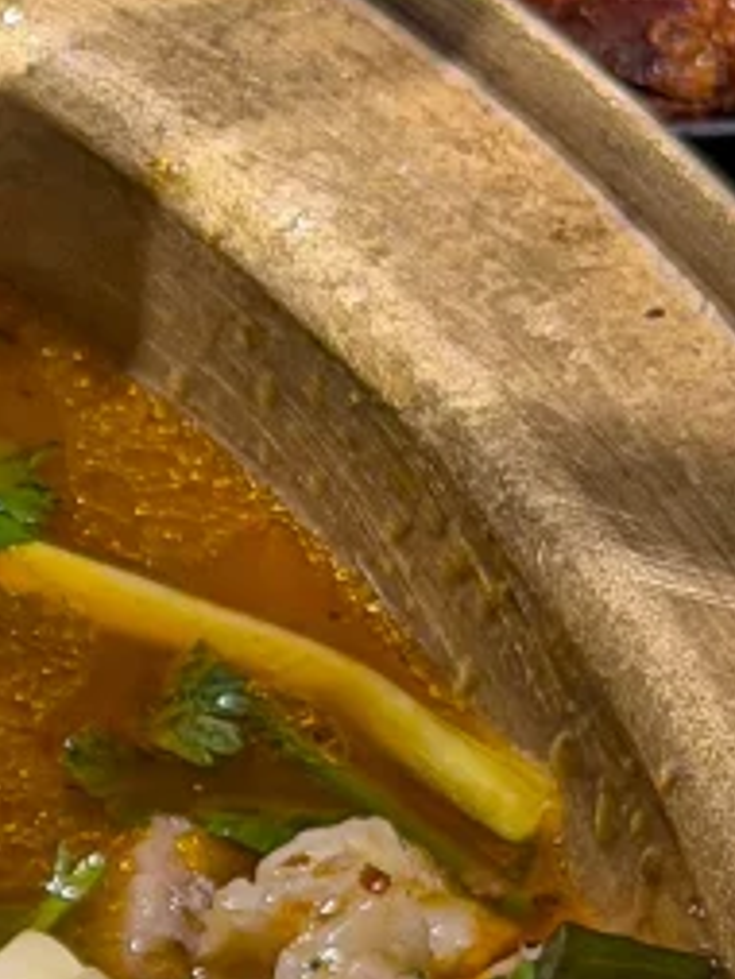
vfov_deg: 7.2
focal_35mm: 273
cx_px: -1257
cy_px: 1025
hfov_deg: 5.2
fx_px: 7722
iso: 64
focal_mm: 6.76
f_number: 1.8
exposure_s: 1/200
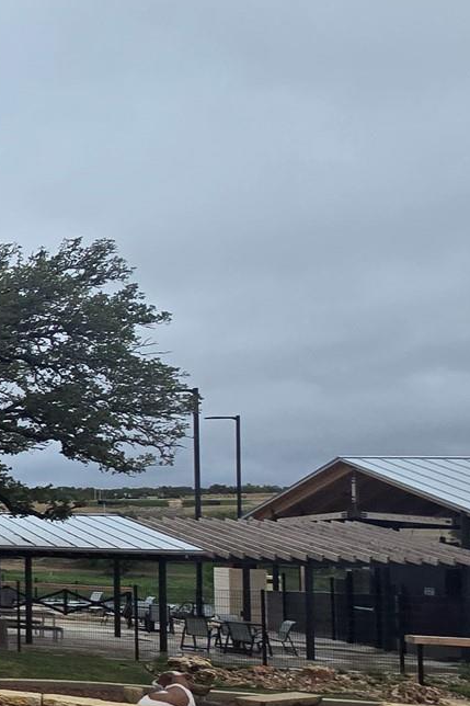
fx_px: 842
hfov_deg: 15.8
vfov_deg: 44.6
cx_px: -630
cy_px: 481
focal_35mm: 43
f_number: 2.2
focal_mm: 2.2
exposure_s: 1/1321
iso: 50
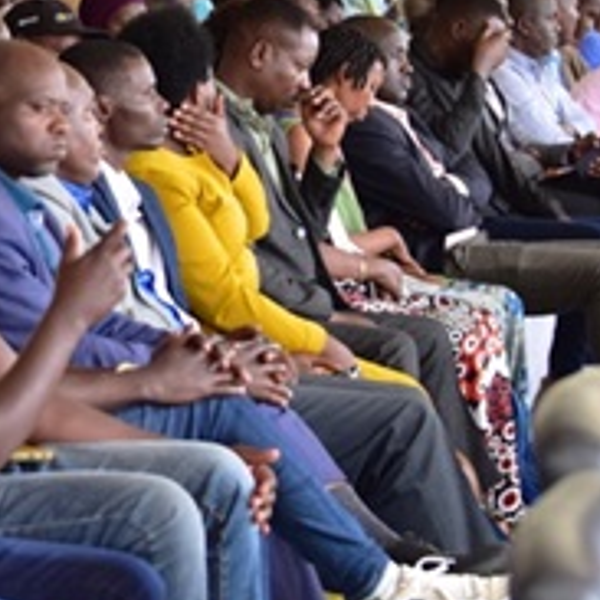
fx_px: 4451
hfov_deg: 7.6
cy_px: 261
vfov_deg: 7.7
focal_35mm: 227
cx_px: -223
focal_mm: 70
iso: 125
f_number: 2.8
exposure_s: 1/250
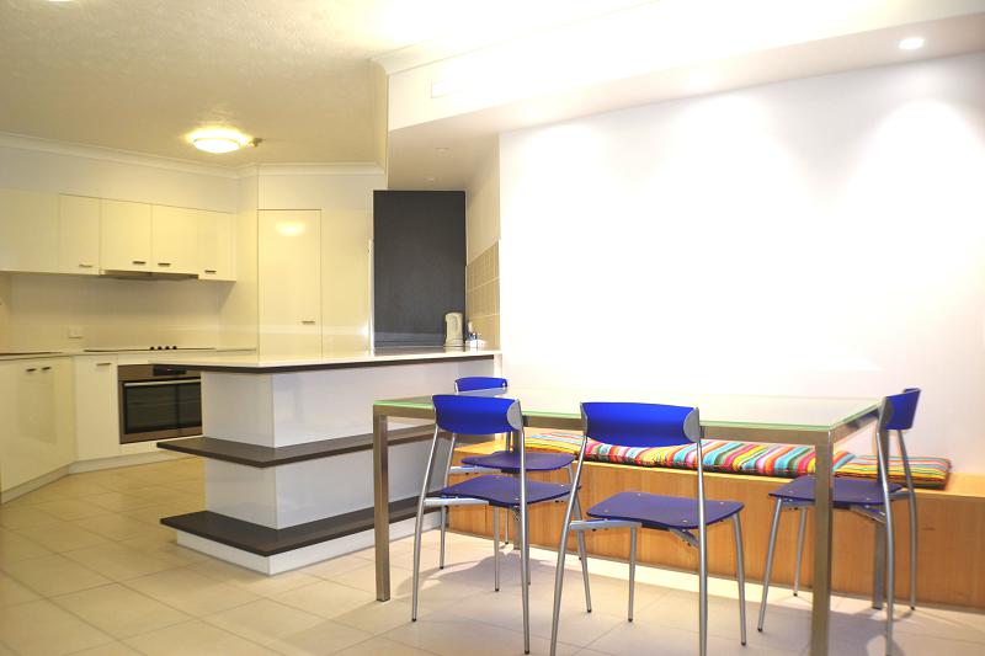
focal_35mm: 36
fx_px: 985
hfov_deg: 53.1
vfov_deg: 36.9
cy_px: 328
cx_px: 492
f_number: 4
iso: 400
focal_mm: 24
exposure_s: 1/25
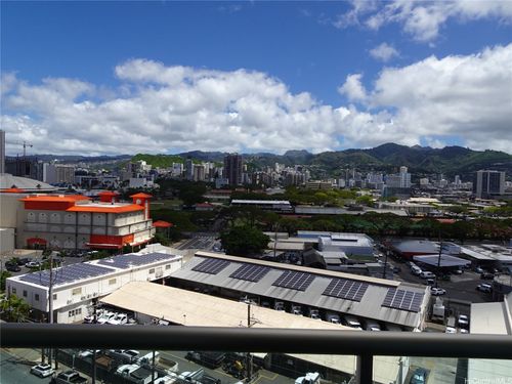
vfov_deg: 56.8
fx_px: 355
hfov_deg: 71.6
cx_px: 256
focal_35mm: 24
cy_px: 192
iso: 80
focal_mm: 4.25
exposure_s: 1/1250
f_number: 3.5
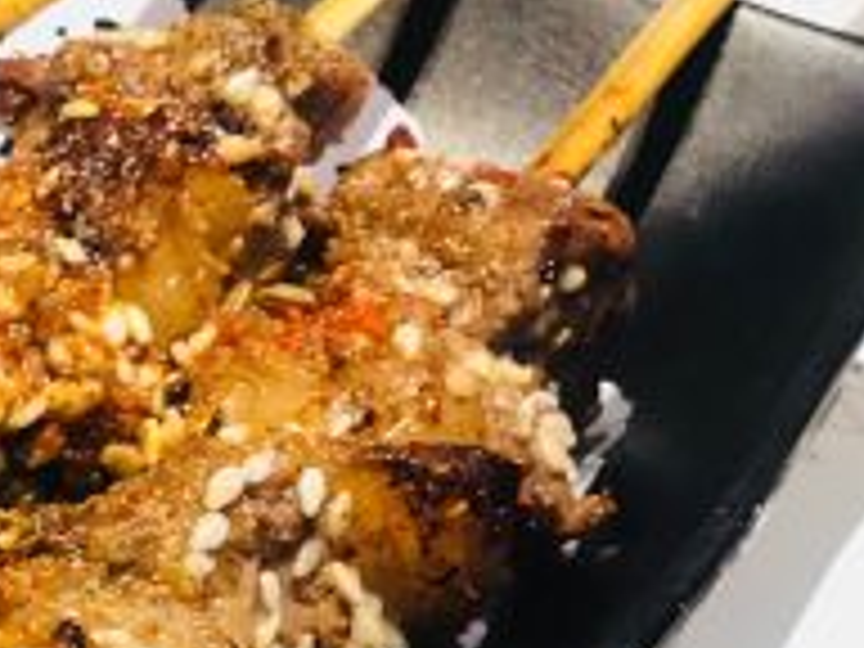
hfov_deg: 9.9
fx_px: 4742
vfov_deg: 7.8
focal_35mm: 190
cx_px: -644
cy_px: 740
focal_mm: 6
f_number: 2.4
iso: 160
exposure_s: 1/20
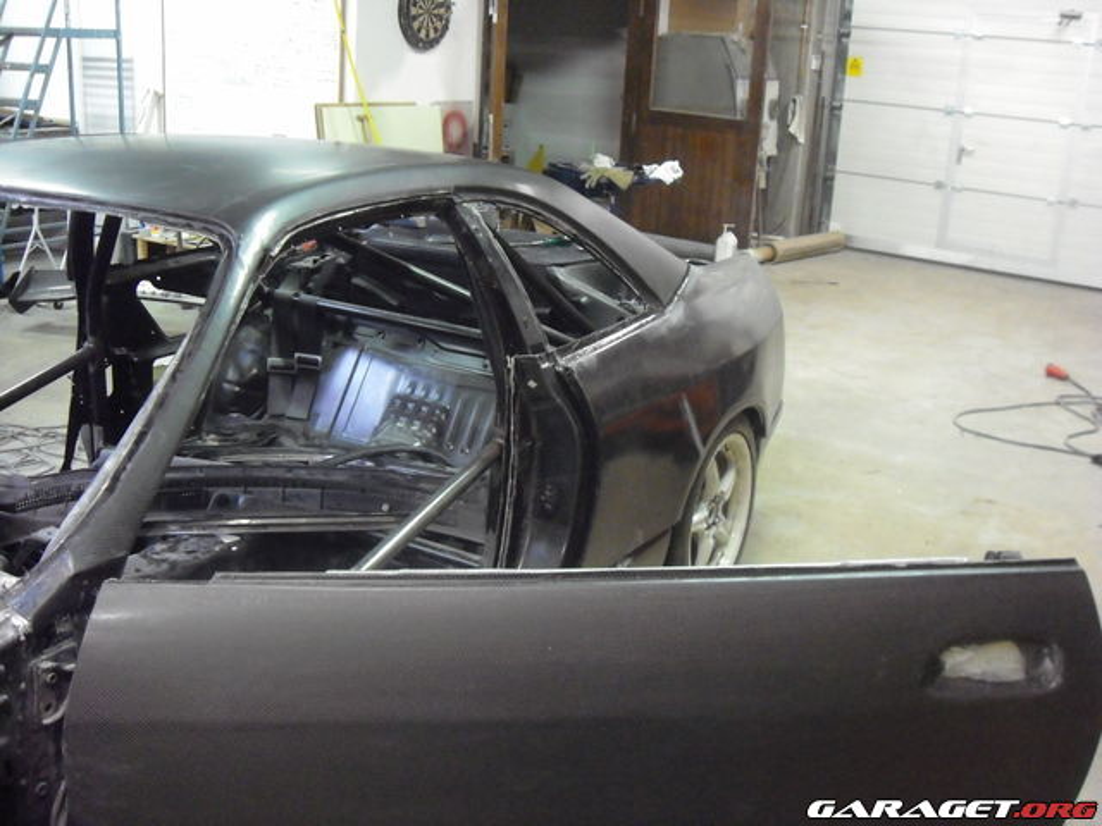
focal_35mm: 37
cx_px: 551
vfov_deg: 38.7
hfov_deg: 50.1
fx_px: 1178
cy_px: 413
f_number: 2.7
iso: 800
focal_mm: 6.2
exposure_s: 1/15
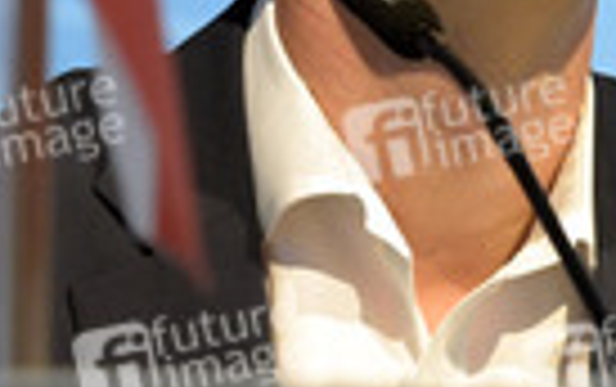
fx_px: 6320
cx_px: 519
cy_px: -207
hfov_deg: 5.6
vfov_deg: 3.5
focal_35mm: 376
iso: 10000
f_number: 5
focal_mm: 112
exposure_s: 1/640
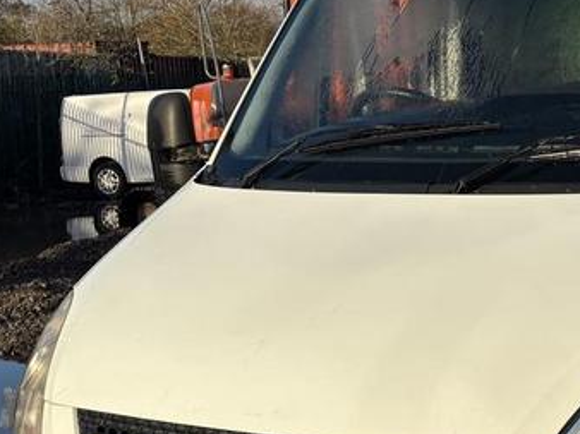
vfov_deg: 21.2
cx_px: 621
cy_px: 290
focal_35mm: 69
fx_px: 1155
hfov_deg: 26.2
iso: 50
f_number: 1.6
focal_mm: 5.96
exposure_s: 1/2985
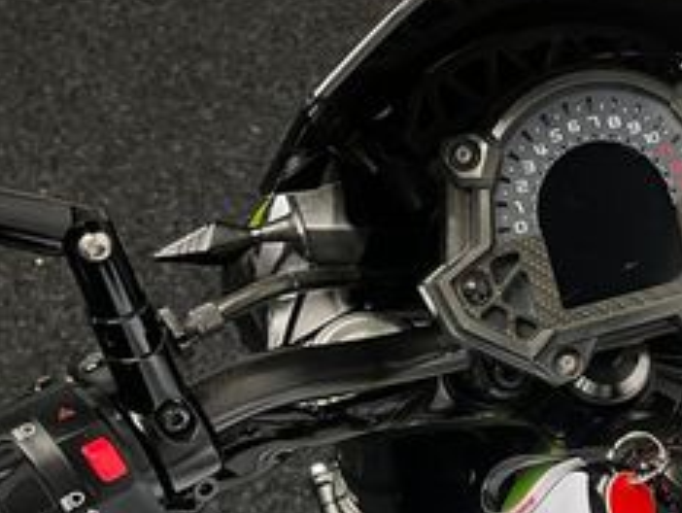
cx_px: 737
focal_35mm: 71
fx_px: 1400
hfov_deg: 25.5
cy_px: 609
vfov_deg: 19.6
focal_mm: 5.1
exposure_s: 1/50
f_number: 1.6
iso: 100
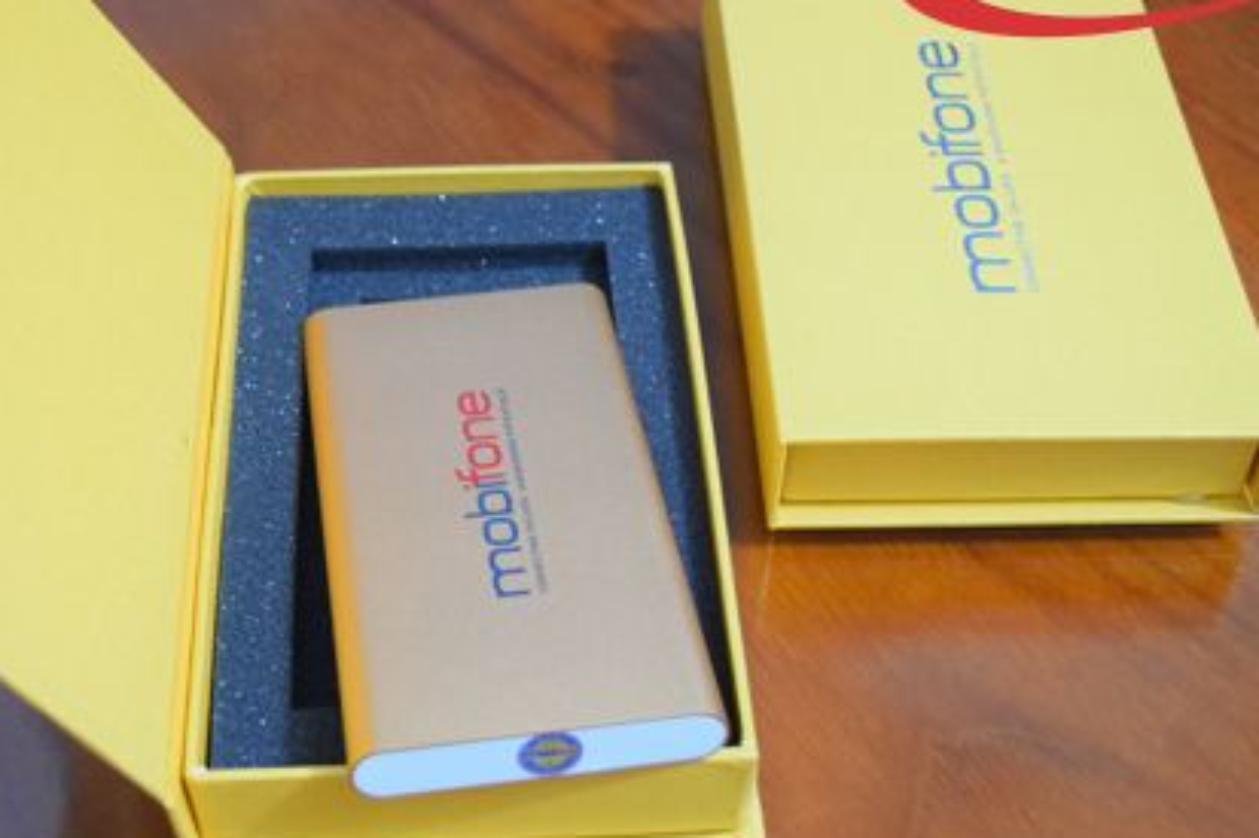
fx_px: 2132
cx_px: 521
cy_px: 417
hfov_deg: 32.8
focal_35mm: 61
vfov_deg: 22.2
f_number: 4
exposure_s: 1/50
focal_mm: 24
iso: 3200
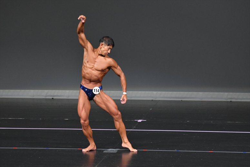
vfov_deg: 4.4
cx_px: 125
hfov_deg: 6.5
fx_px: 2186
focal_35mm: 315
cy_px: 84
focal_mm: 210
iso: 4000
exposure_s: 1/400
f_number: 5.6
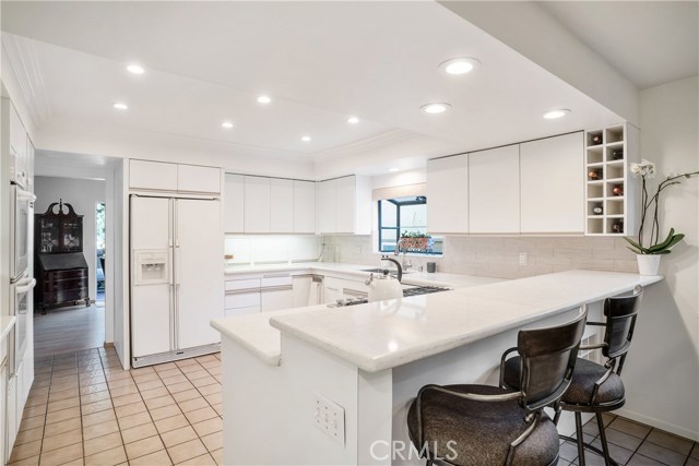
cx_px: 350
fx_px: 350
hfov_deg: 90.0
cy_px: 233
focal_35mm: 18
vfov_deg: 67.4
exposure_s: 1/40
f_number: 8
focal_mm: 18
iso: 125
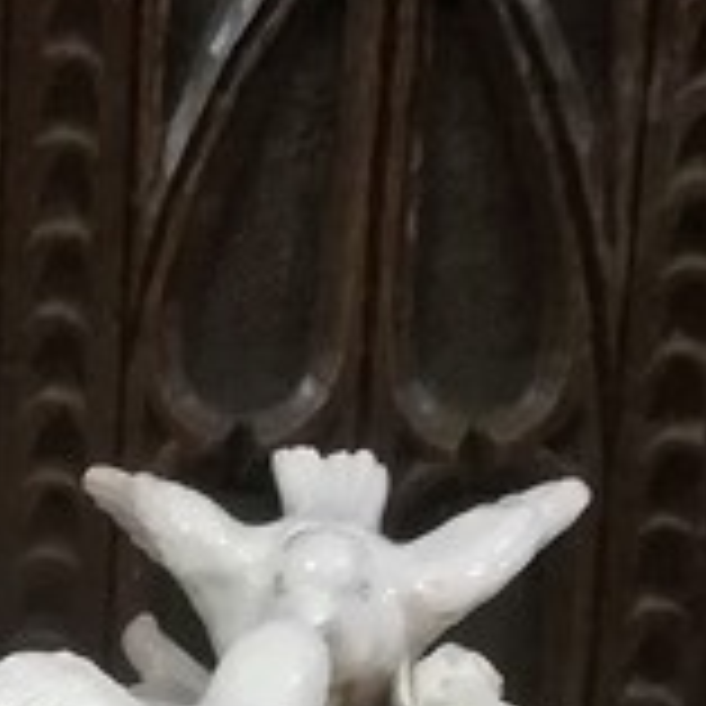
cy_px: 1165
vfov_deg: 13.7
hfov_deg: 14.0
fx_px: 2700
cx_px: -351
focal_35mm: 117
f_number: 2.2
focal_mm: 3.83
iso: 640
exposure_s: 1/20
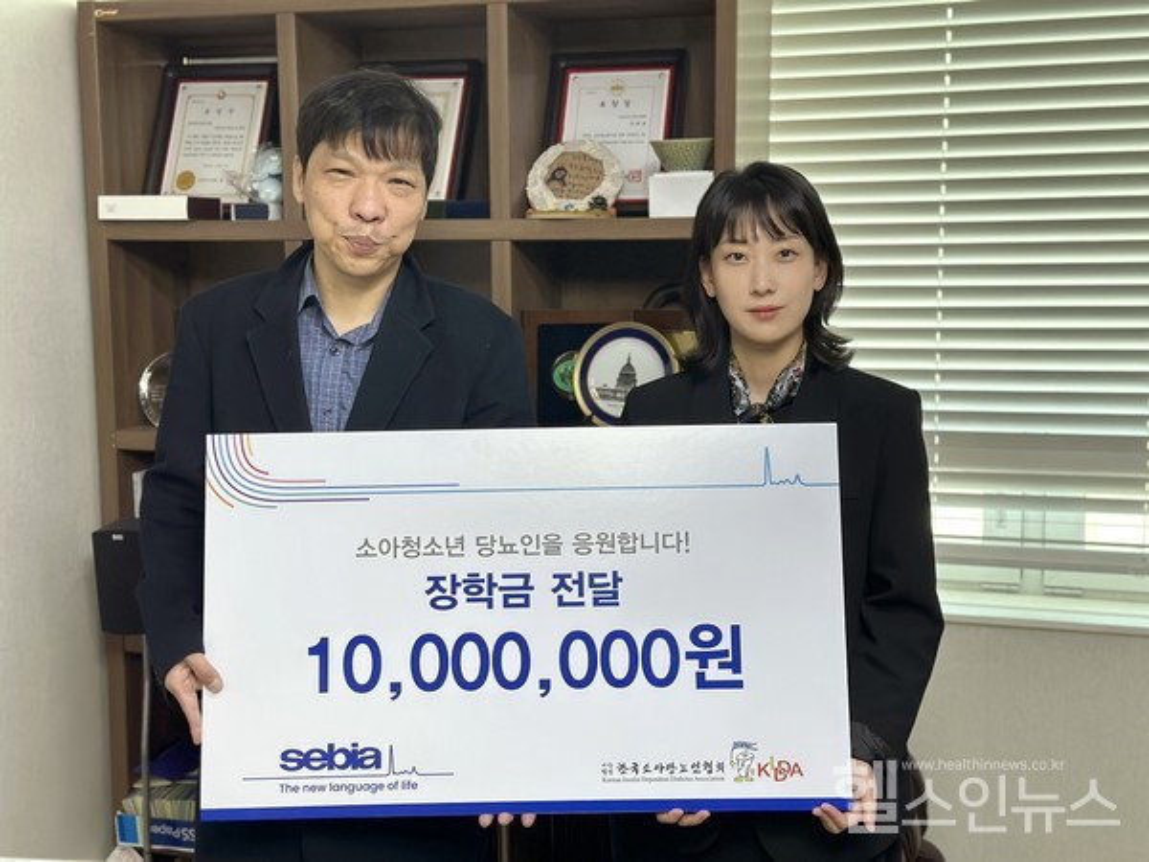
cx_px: 574
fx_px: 1593
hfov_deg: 39.7
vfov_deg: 30.3
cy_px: 431
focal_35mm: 48
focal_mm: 6.86
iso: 200
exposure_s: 1/120
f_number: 1.78
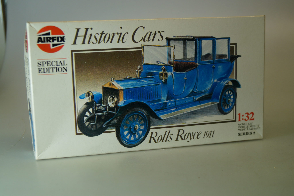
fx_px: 429
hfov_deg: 37.9
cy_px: 98
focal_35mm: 52
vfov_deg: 25.7
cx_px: 147
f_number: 5
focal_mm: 35
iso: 200
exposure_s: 1/160
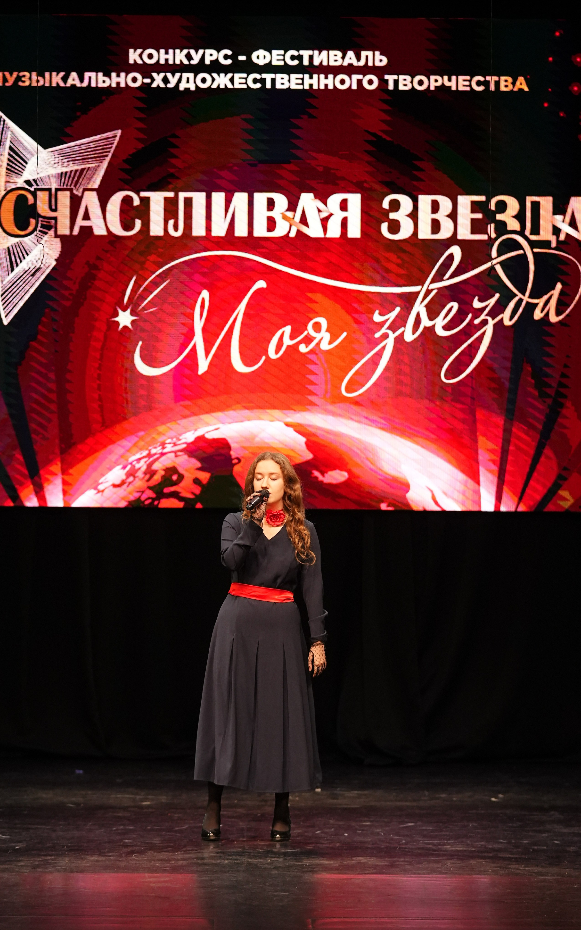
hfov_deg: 9.1
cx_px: 286
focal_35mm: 144
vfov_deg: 14.5
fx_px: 3648
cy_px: 465
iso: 1250
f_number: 2.8
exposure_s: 1/400
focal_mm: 94
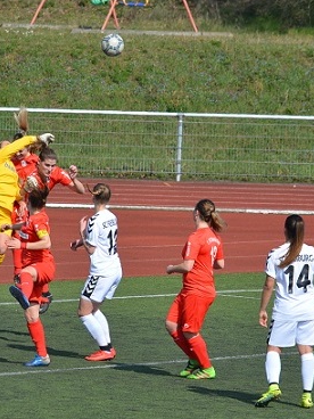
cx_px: 90
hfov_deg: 4.0
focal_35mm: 370
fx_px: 4475
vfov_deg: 5.4
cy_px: 210
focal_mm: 170
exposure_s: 1/2000
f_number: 8
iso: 400
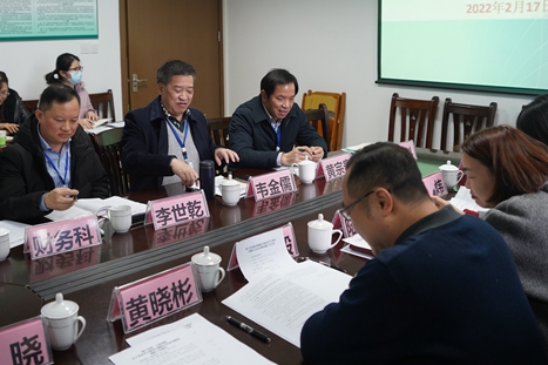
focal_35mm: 37
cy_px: 106
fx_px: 563
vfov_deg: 35.4
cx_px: 223
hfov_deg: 51.6
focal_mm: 24
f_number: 2.8
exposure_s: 1/80
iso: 800
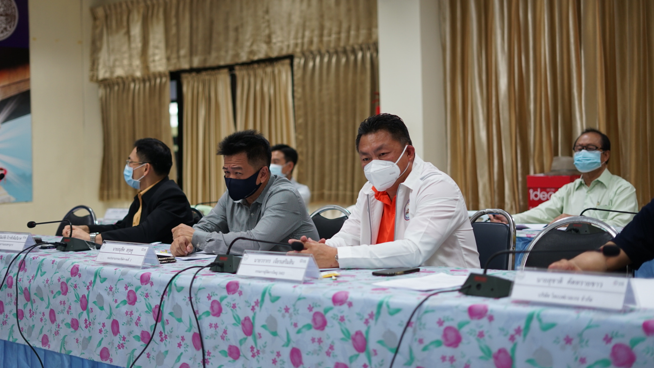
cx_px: 325
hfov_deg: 39.2
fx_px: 919
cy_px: 162
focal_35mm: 53
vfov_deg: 22.6
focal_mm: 50
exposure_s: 1/160
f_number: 2
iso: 400
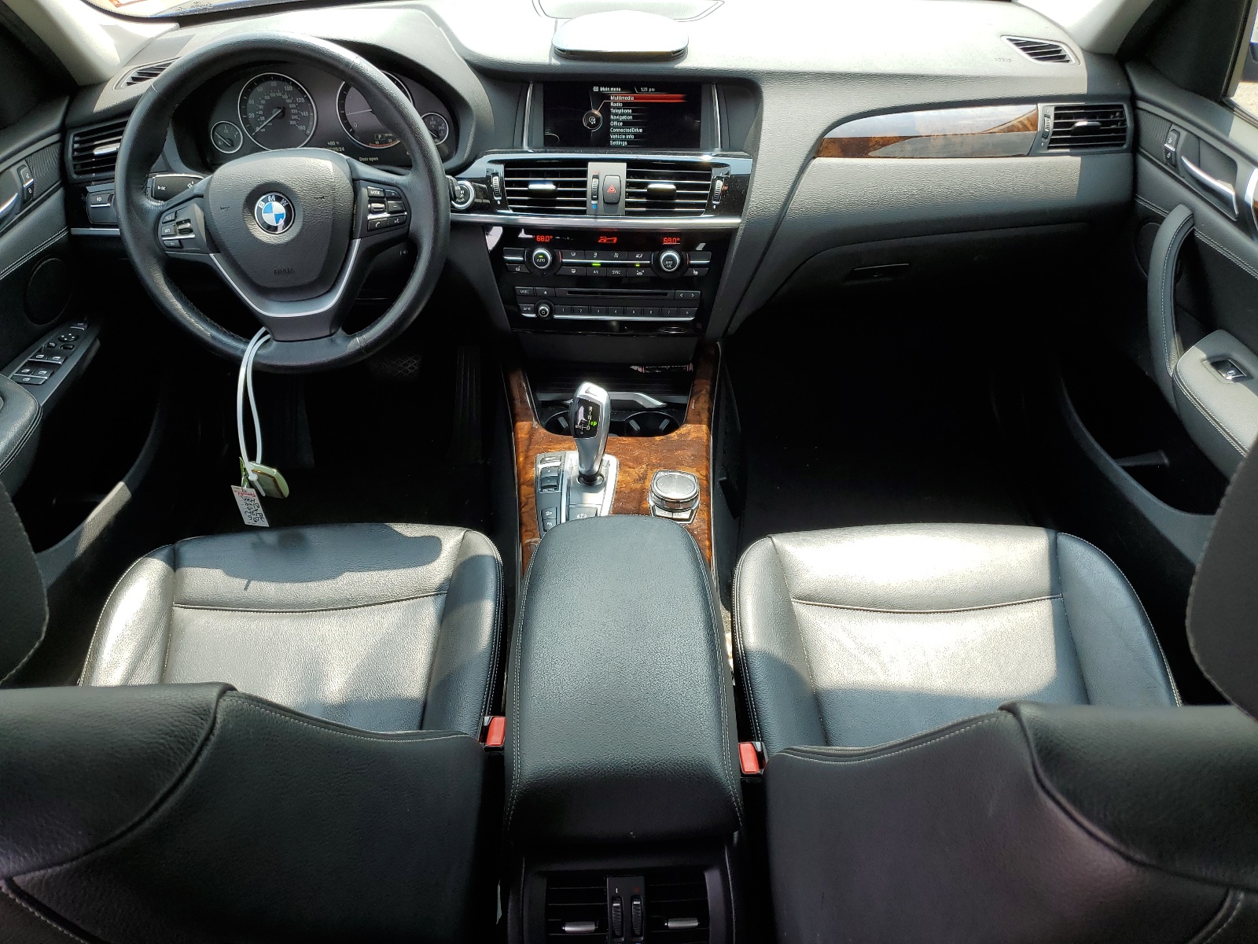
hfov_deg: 67.3
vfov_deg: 53.1
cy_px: 472
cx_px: 629
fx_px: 945
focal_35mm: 26
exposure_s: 1/312
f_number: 1.5
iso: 50
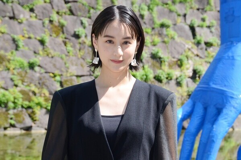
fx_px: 902
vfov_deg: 10.1
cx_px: 120
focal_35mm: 135
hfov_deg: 15.2
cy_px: 80
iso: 320
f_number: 10
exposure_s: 1/250
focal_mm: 90
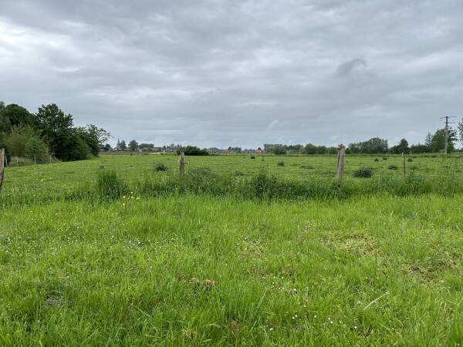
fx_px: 348
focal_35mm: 26
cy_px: 174
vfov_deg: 53.1
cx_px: 232
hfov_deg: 67.3
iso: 50
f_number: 1.5
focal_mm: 5.7
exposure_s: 1/2404
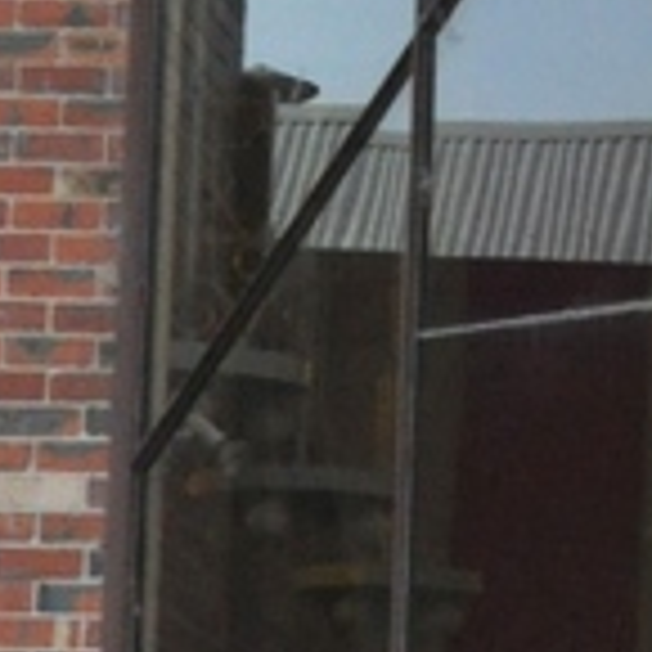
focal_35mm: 307
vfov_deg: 5.6
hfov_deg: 5.6
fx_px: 6544
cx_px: 1012
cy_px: -342
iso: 1600
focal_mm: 25
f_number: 13
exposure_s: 1/160
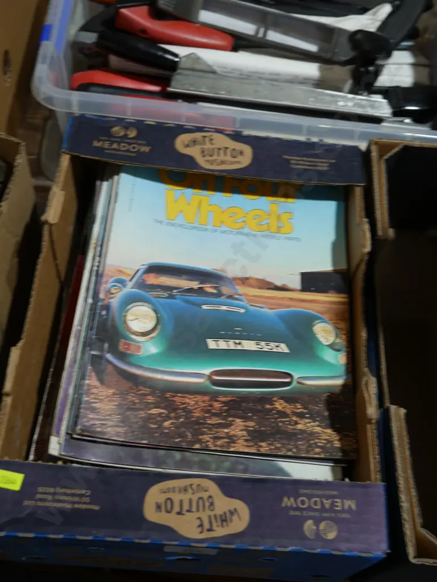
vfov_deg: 49.0
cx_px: 218
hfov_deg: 37.8
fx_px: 639
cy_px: 291
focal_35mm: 38
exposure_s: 1/60
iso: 200
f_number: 4.1
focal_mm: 19
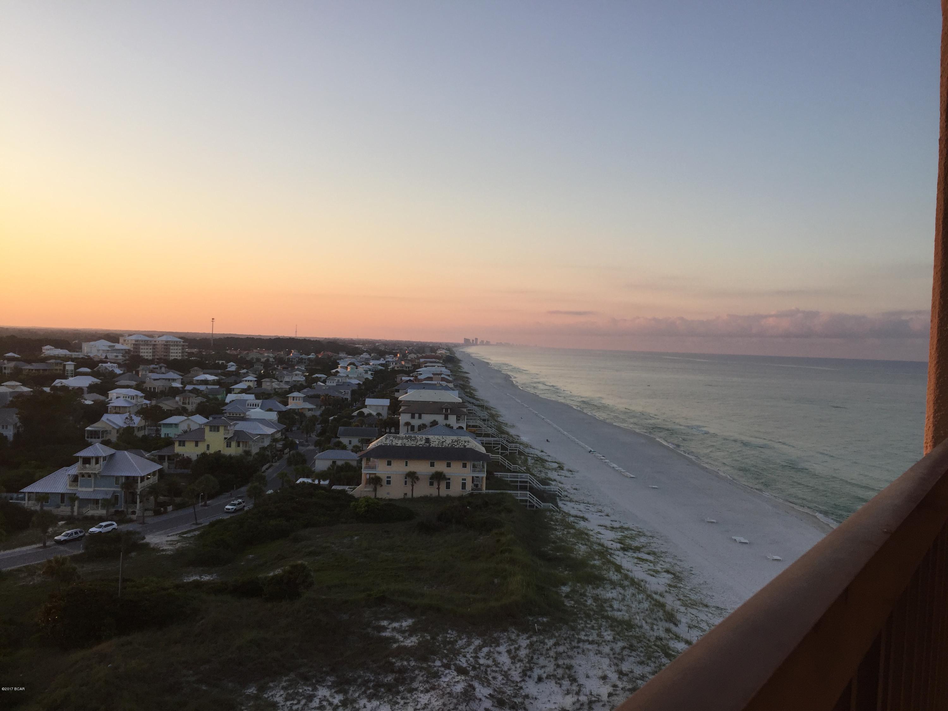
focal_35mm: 29
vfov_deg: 48.2
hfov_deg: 61.7
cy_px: 356
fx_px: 794
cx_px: 474
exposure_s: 1/460
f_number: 2.2
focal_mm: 4.15
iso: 32
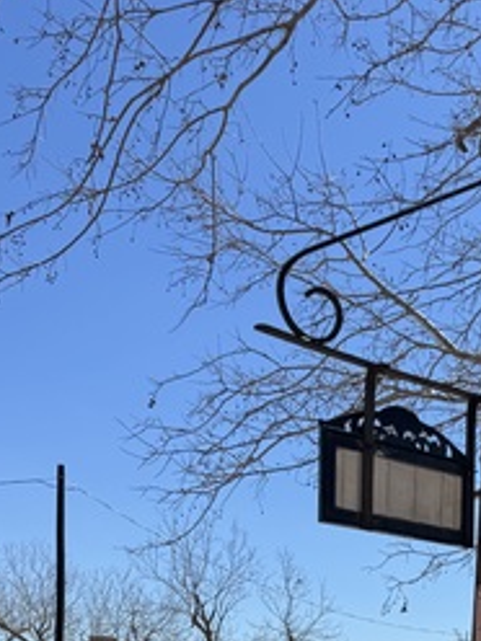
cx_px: 378
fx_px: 1149
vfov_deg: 27.8
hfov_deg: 23.3
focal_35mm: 62
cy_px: 747
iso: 80
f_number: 1.78
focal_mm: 6.76
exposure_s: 1/3597
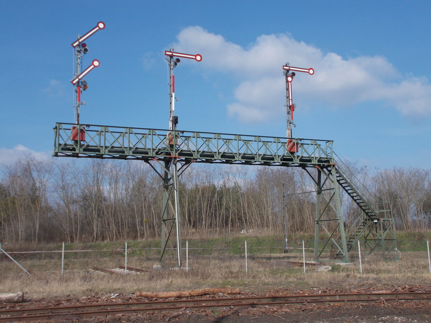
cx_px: 216
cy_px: 162
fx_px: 548
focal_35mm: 44
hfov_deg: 42.9
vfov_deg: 32.9
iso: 80
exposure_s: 1/160
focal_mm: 7.9
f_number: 10.6
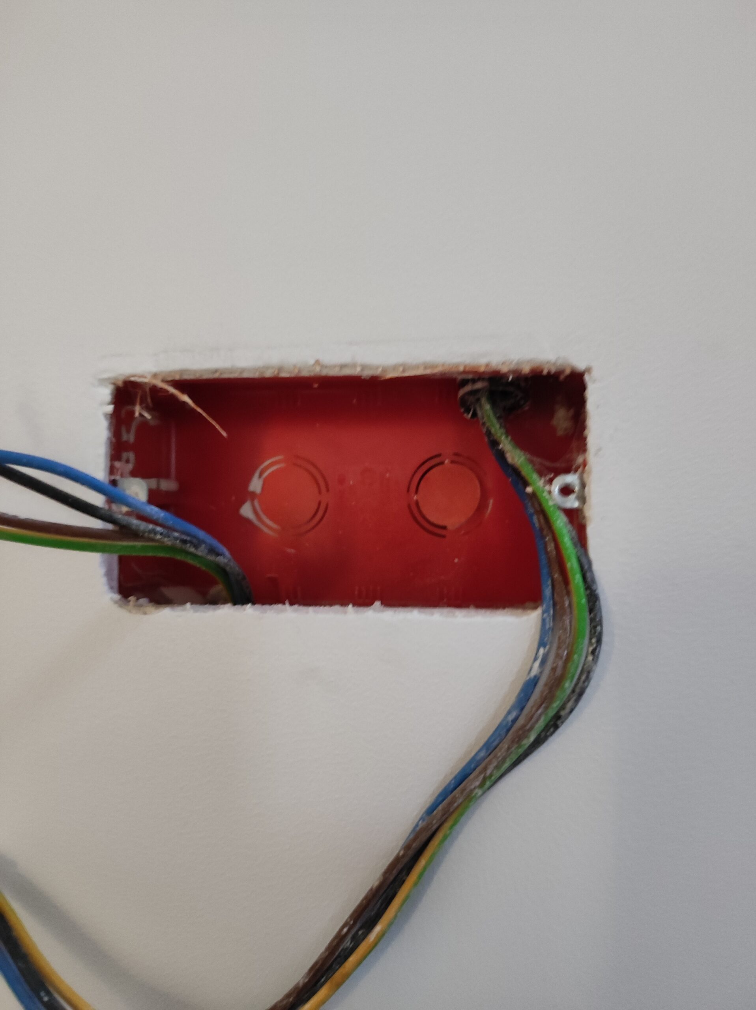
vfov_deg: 69.4
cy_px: 505
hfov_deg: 54.8
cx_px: 378
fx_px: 729
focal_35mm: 25
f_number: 1.79
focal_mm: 4.7
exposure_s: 1/33
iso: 1687
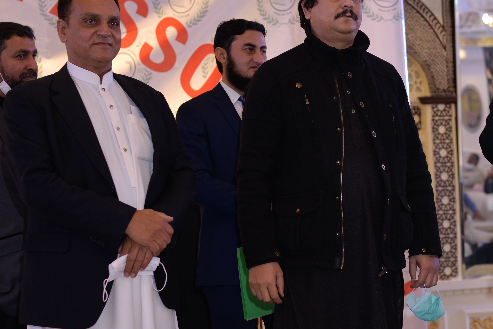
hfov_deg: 19.2
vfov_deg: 12.9
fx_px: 1452
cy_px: 157
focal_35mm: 106
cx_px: 354
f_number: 2.8
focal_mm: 50
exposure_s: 1/200
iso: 320
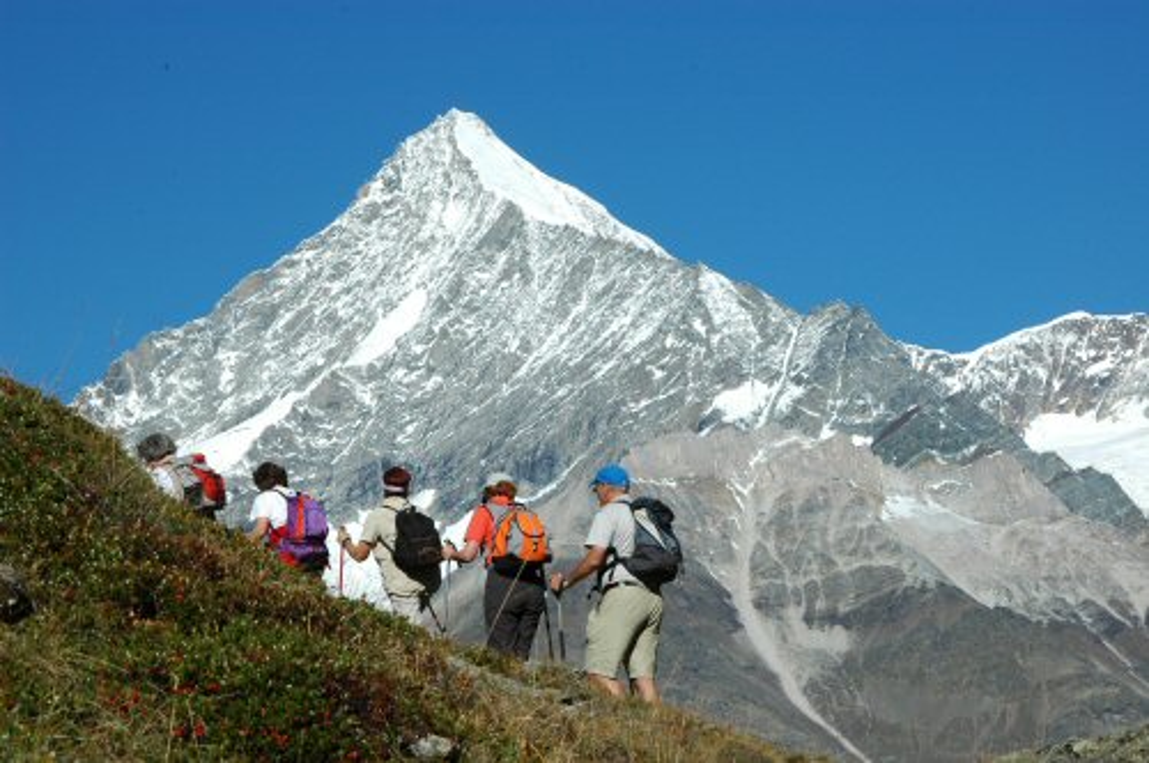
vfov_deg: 10.7
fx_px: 4064
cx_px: 574
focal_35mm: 128
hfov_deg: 16.1
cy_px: 382
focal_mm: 85
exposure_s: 1/160
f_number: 16
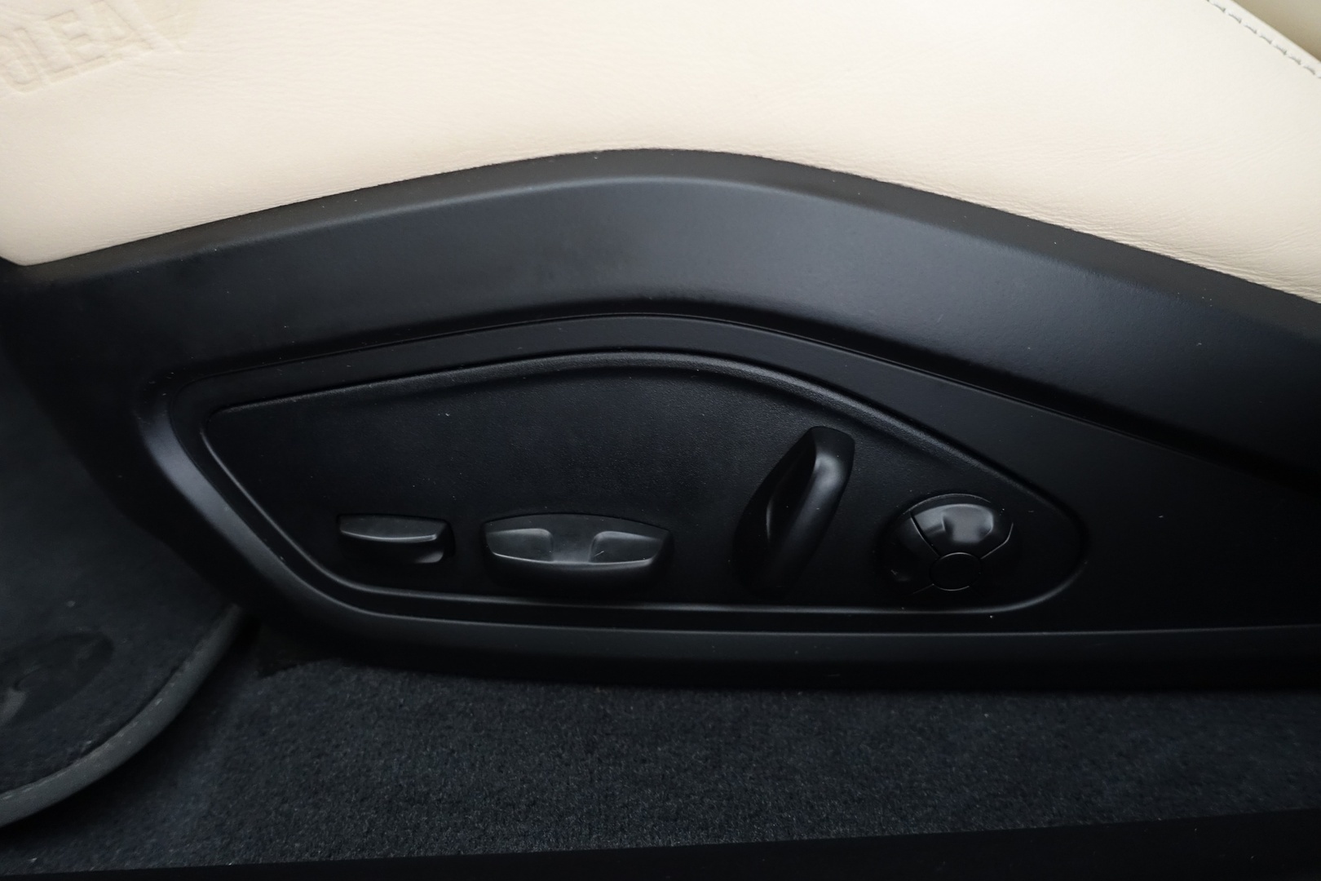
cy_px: 440
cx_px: 660
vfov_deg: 51.3
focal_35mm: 25
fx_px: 917
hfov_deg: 71.5
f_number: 2.5
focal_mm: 9.08
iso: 1000
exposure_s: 1/25
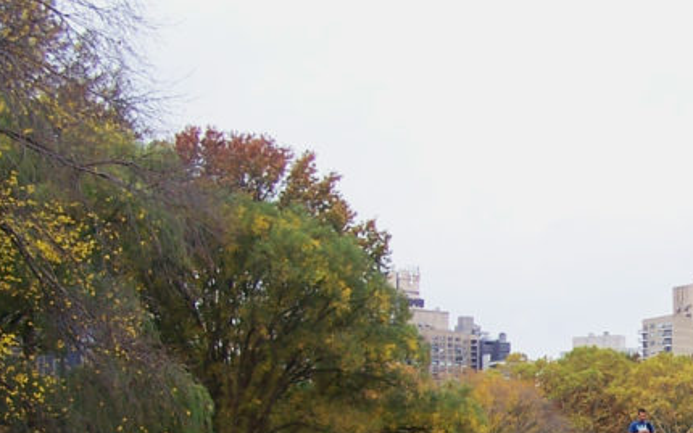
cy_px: 438
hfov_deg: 20.6
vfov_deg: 13.4
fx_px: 1814
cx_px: 754
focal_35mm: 96
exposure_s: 1/180
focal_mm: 6.3
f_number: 2.8
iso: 80
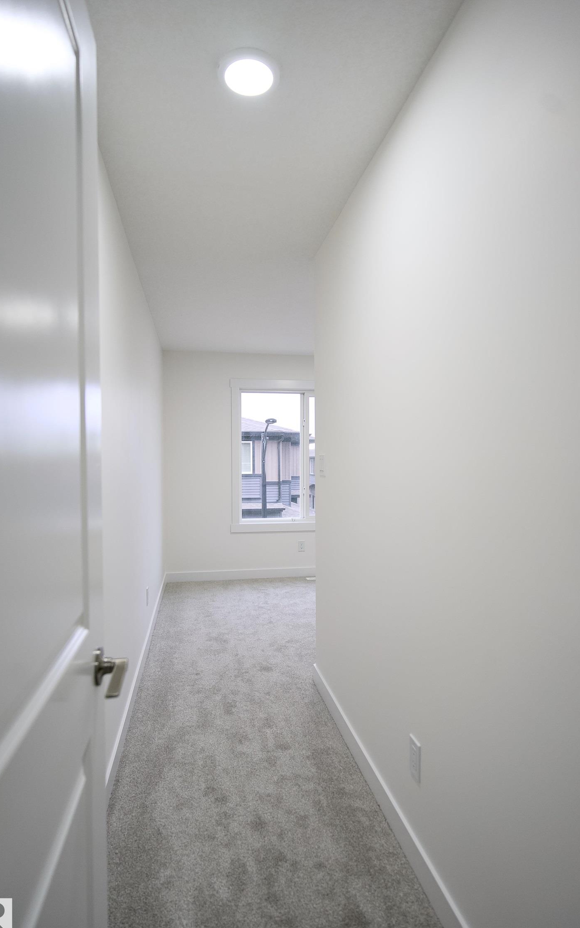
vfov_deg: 82.3
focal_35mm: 21
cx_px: 289
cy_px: 476
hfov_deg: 57.3
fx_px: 531
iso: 640
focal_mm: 20
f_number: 2.8
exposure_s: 1/160
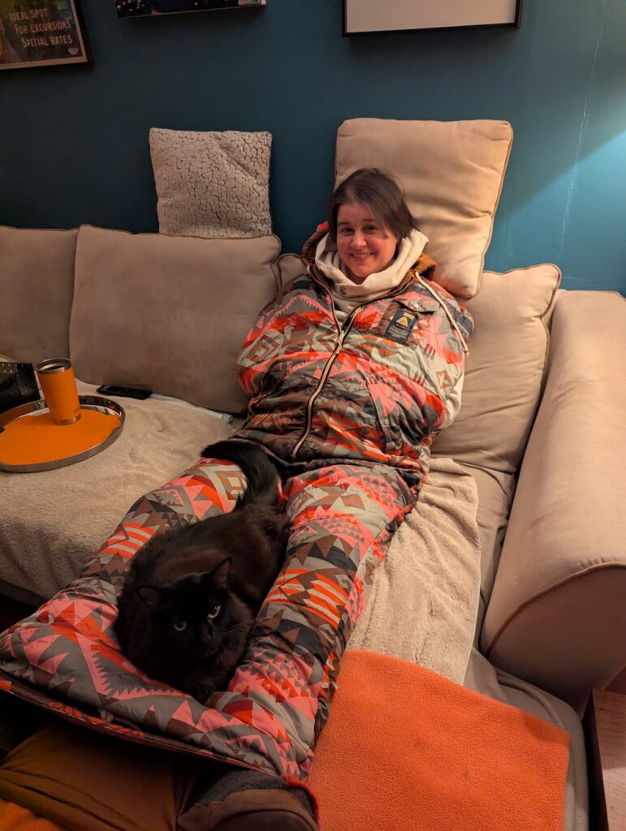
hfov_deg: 56.9
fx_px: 577
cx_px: 313
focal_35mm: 24
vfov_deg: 71.5
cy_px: 416
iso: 1338
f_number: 1.85
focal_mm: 6.81
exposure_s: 1/27.1
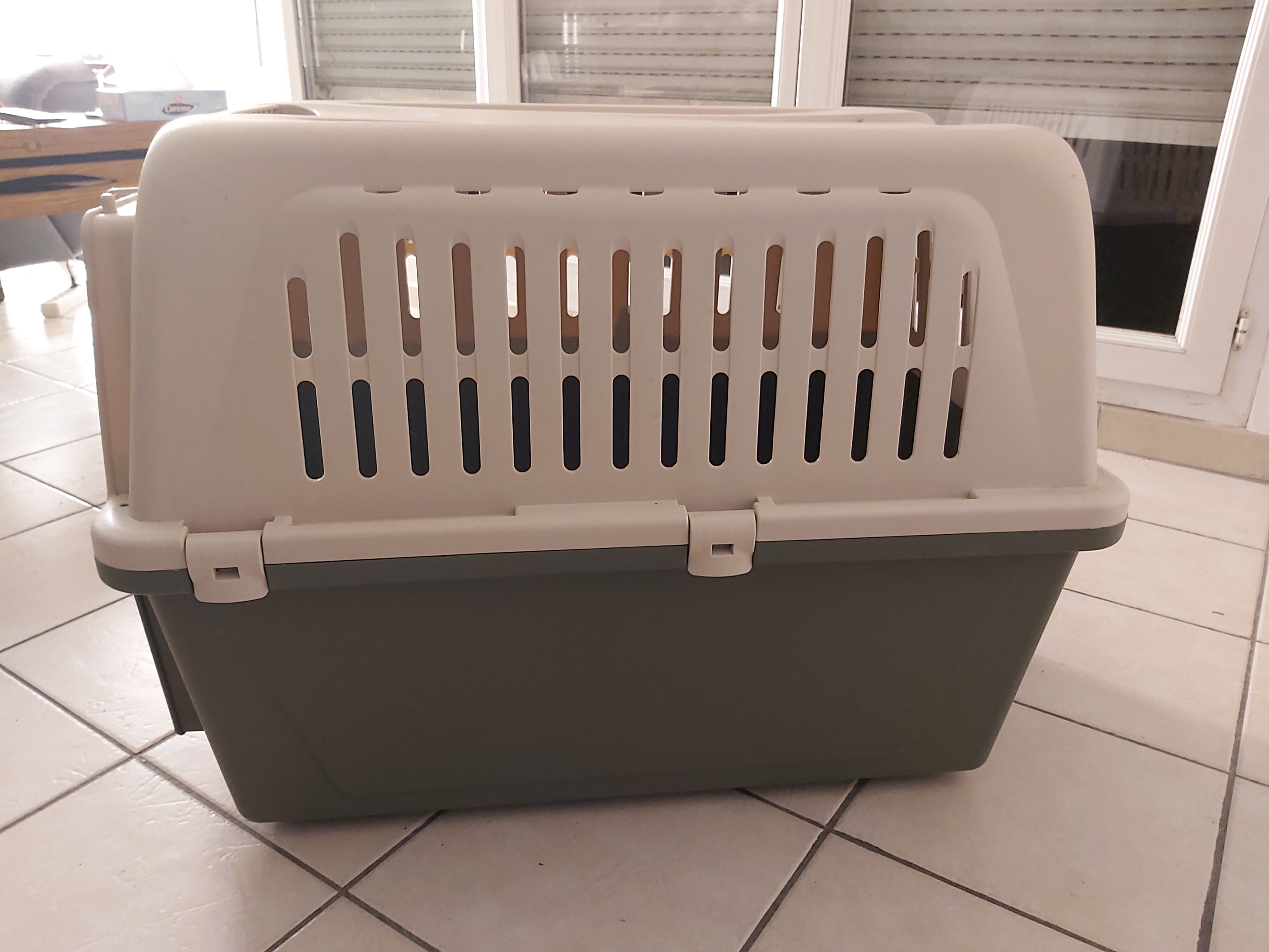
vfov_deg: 53.1
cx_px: 634
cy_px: 476
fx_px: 953
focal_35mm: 26
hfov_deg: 67.3
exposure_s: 1/20
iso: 640
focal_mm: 3.92
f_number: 1.7
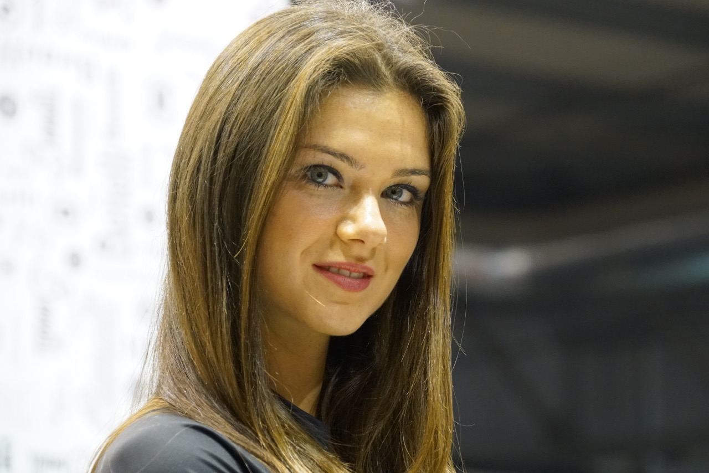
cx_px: 354
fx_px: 3447
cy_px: 236
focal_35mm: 175
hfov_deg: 11.7
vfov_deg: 7.9
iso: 5000
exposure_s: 1/200
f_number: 6.3
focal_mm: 117
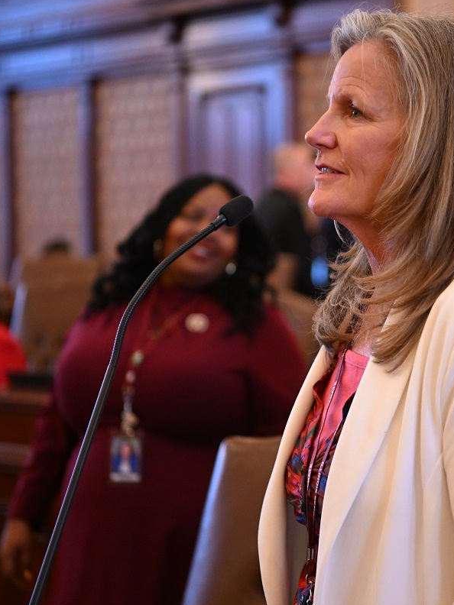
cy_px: 302
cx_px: 329
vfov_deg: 19.3
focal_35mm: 102
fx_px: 1784
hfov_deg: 14.5
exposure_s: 1/200
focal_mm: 70
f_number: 2.8
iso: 3200
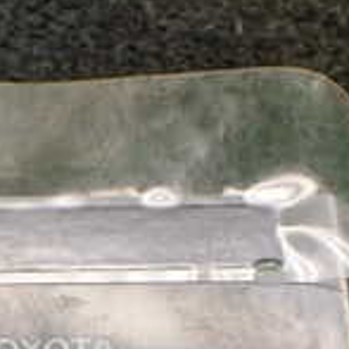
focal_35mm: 108
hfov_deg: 15.9
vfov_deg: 15.4
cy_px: 449
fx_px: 1232
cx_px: 24
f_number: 2.3
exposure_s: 1/125
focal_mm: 5.4
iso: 400
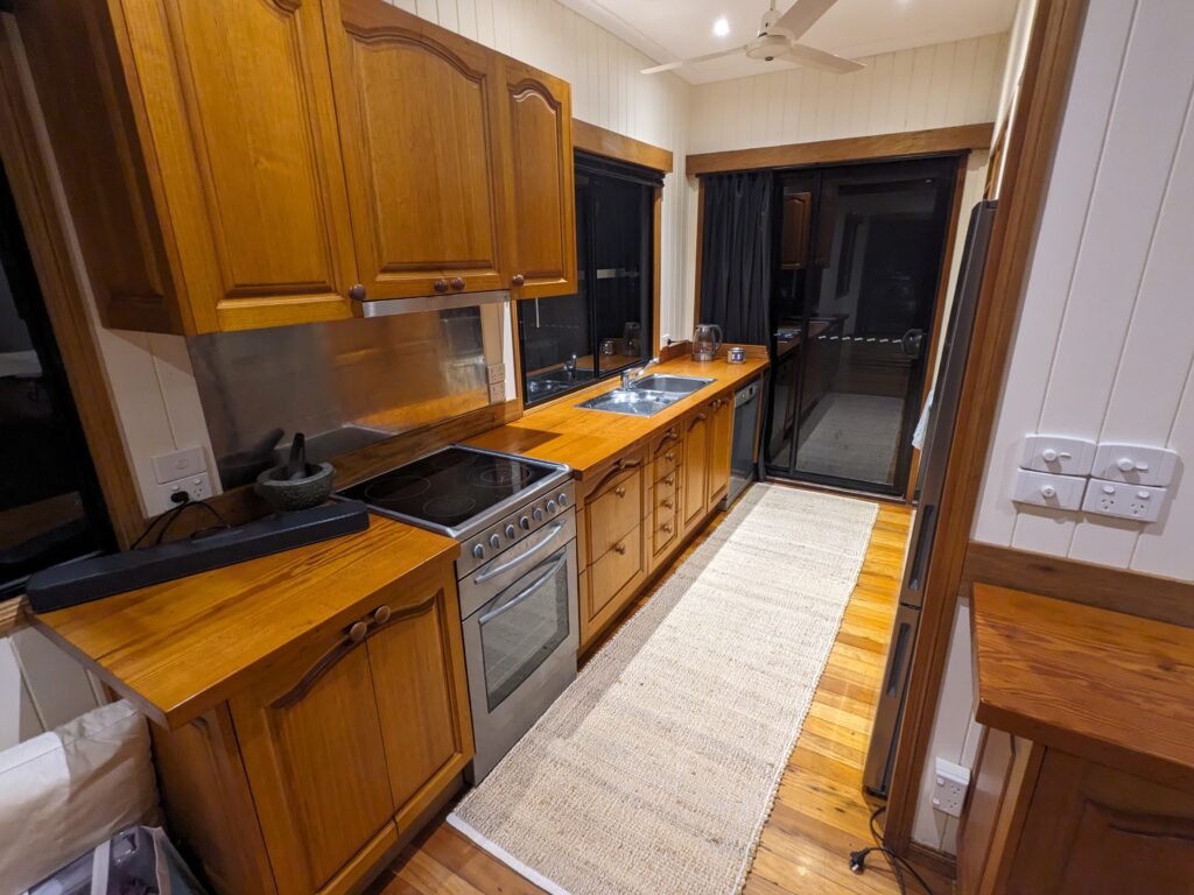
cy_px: 448
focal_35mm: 16
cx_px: 597
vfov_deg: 78.1
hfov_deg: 94.5
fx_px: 552
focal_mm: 2.22
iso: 292
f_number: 2.2
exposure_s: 1/26
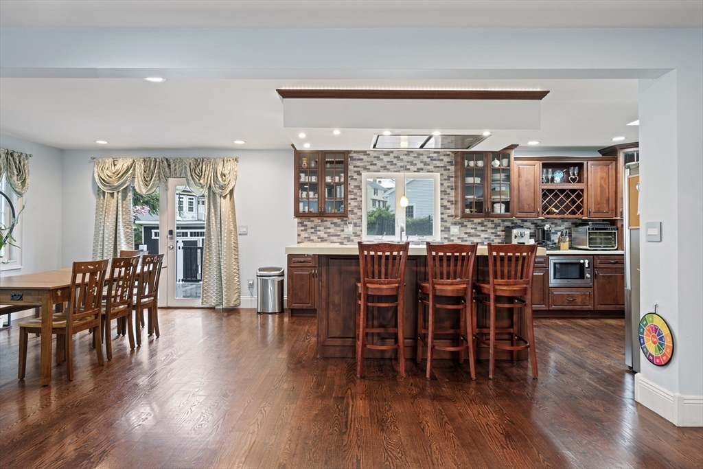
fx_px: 391
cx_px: 352
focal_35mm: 20
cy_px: 234
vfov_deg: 61.9
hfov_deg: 84.0
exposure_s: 5
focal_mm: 20
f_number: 7.1
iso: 64
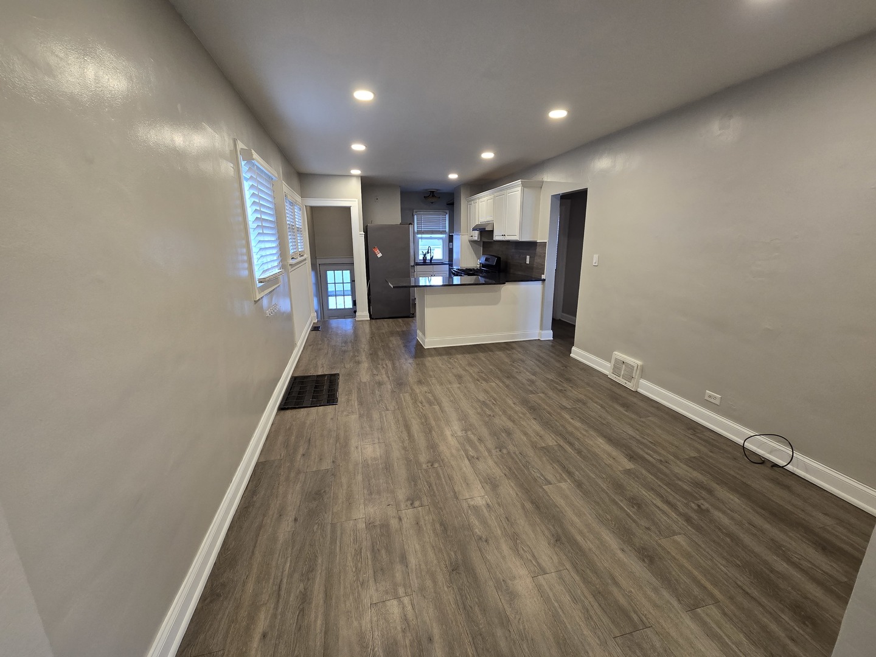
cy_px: 328
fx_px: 329
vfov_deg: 89.9
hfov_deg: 106.2
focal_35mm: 13
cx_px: 438
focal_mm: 2.2
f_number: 2.2
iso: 125
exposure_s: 1/60
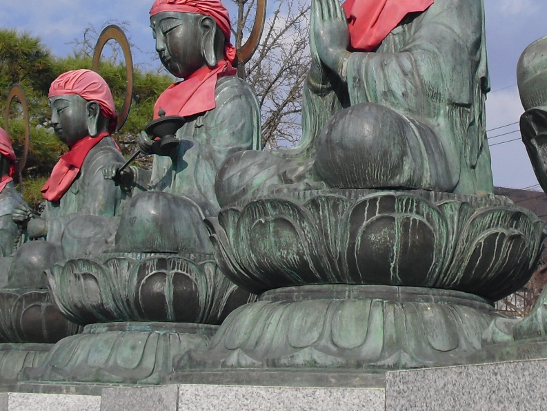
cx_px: 351
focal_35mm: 93
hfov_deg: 21.0
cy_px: -30
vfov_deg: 15.5
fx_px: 1470
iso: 64
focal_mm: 6.3
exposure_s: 1/160
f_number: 7.8
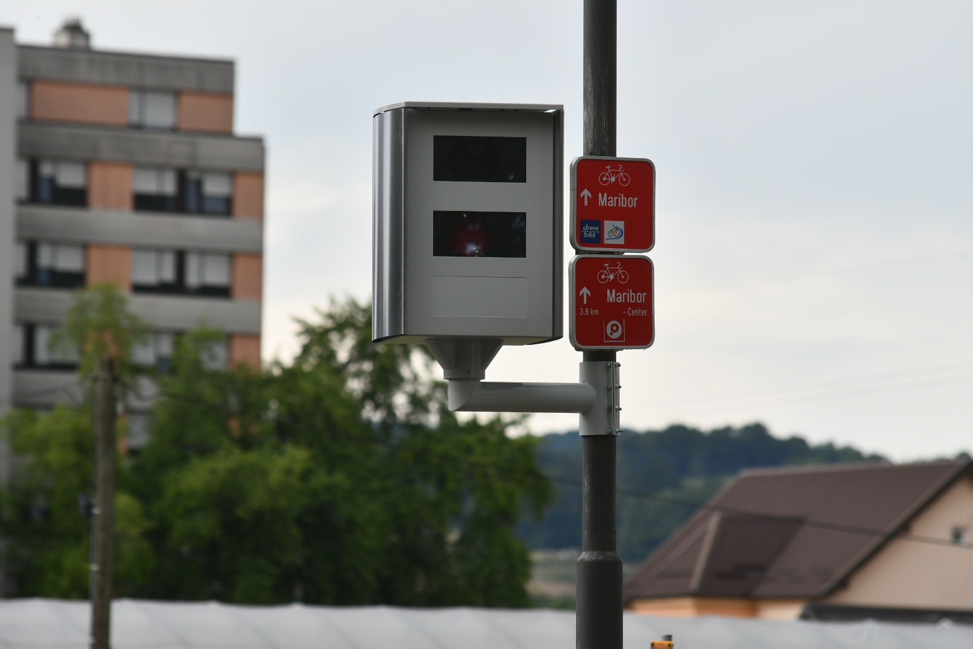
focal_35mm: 300
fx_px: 8108
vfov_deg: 4.6
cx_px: 486
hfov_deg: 6.9
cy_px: 324
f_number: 5.6
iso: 280
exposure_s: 1/1000
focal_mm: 200
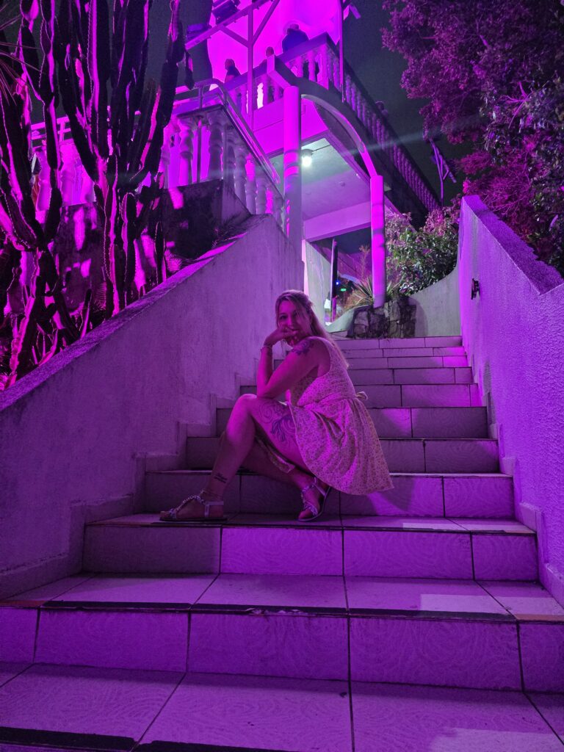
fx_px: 500
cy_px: 376
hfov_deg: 58.9
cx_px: 282
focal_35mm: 23
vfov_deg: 73.9
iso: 2500
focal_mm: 6.3
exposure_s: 1/120
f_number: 1.7
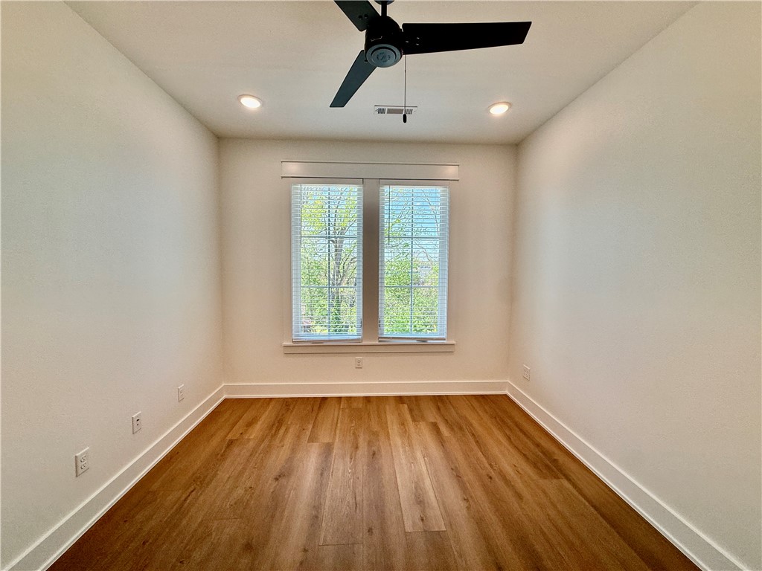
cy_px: 286
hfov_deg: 102.1
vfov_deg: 85.7
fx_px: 308
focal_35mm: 14
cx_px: 381
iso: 64
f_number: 2.2
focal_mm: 2.22
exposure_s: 1/178
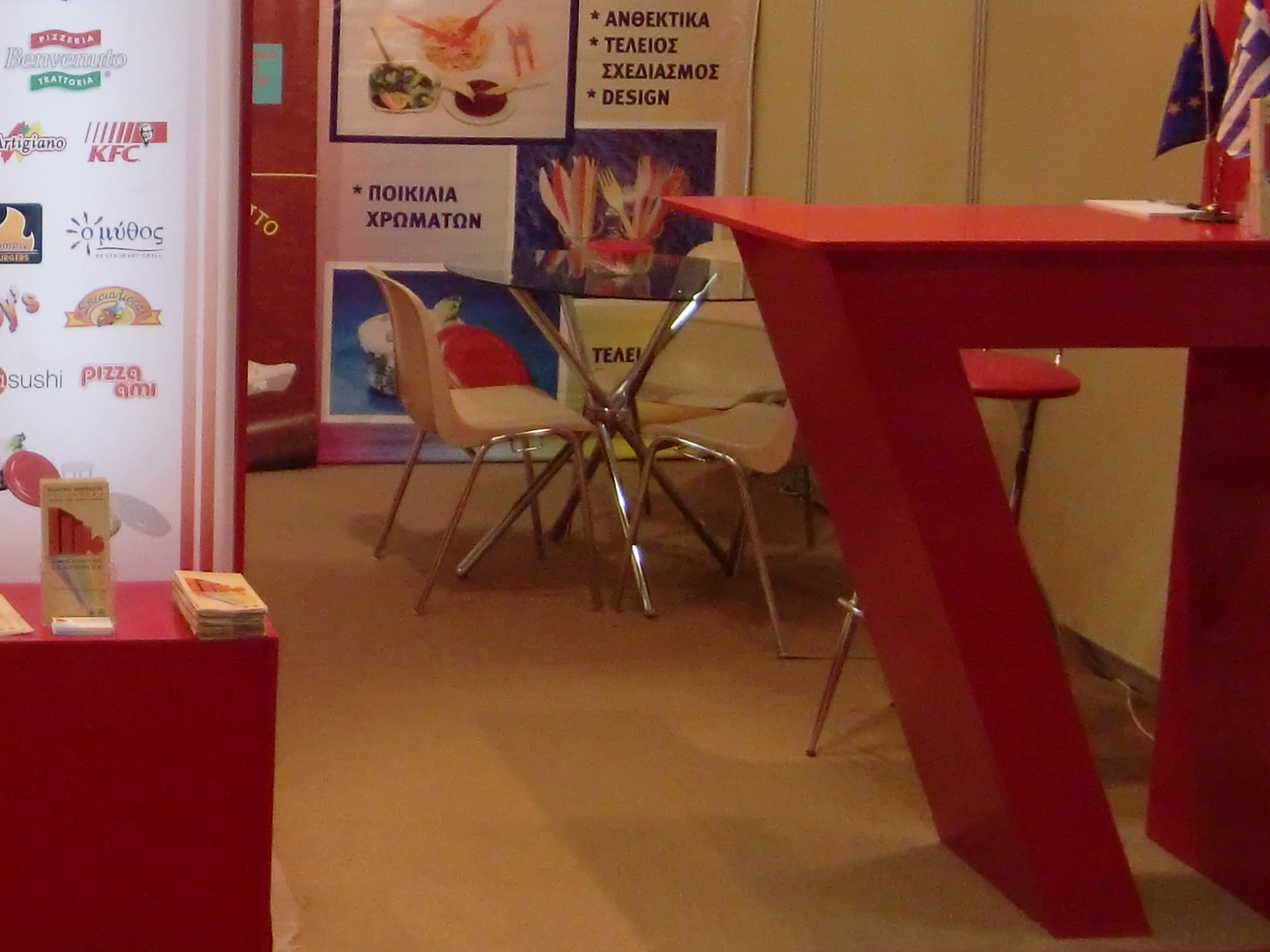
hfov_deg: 28.1
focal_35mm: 64
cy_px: 219
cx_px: -51
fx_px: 2348
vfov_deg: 22.7
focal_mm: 4.9
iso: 400
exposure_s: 1/125
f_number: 2.6
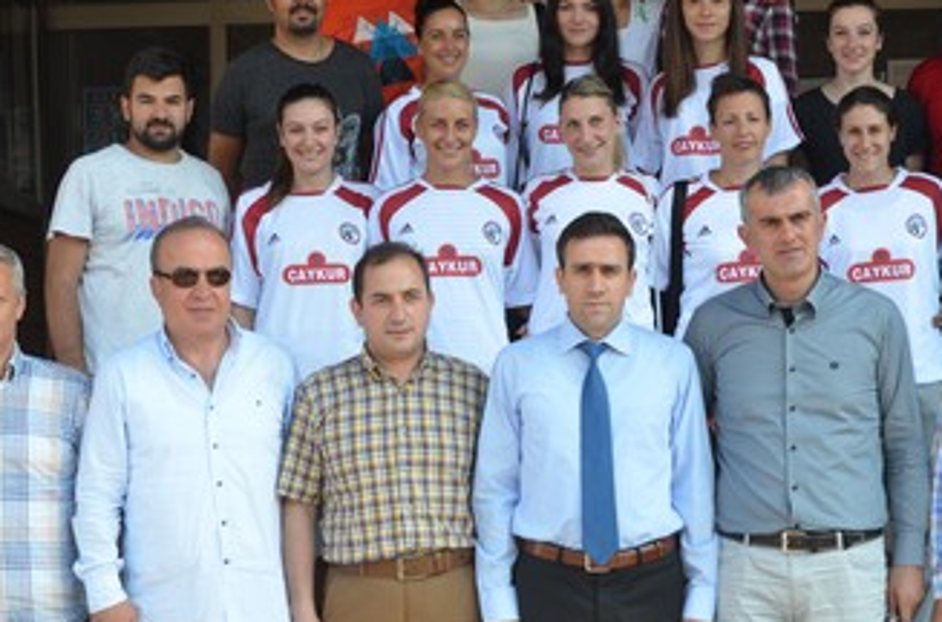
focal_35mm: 80
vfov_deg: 16.9
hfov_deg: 25.4
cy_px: 420
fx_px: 2087
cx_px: 588
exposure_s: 1/160
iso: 200
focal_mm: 26
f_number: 6.3
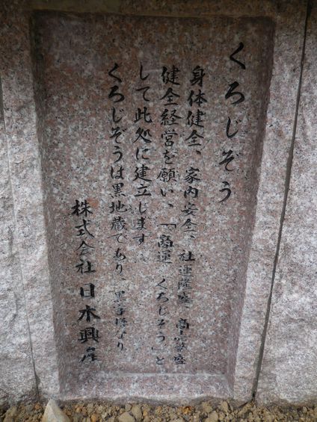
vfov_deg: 69.4
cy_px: 211
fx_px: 305
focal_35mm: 25
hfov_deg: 54.9
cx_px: 158
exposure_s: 1/30
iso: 125
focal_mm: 4.5
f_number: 3.3
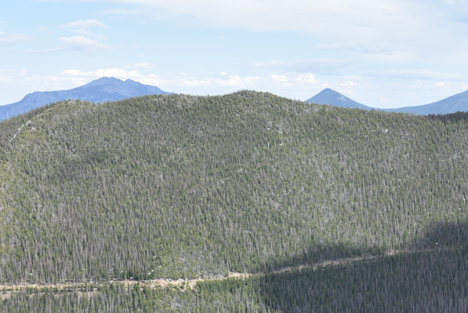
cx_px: 419
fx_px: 1171
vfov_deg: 15.0
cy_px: 307
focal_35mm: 90
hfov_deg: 22.1
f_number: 7.1
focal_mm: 42
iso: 100
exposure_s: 1/200
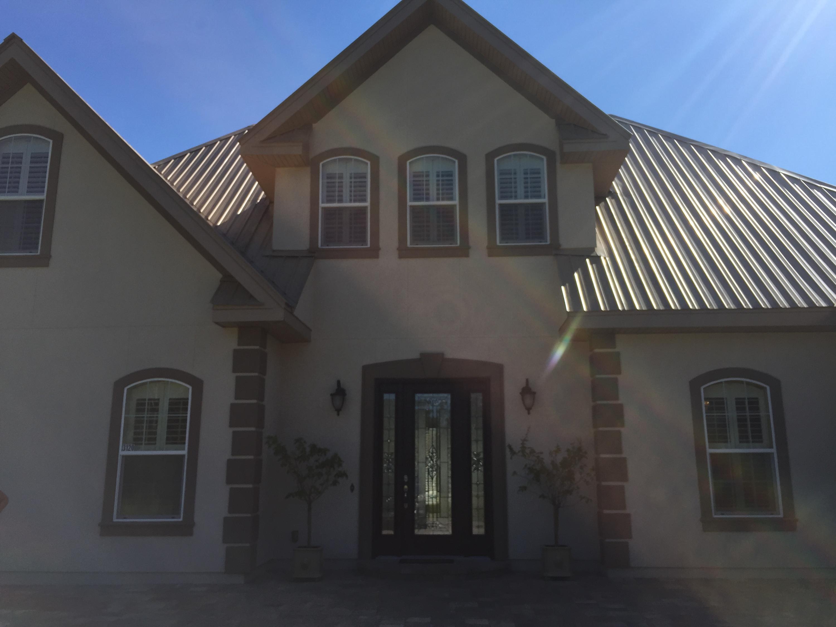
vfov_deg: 48.2
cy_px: 314
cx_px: 418
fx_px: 700
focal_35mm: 29
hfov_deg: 61.7
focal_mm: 4.15
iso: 32
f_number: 2.2
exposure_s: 1/1980
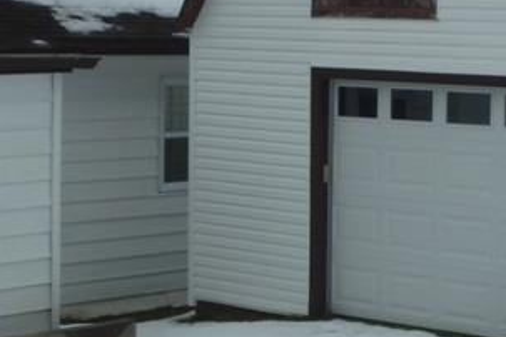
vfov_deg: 11.1
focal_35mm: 123
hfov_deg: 16.5
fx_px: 1729
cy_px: 115
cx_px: 399
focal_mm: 6.3
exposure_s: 1/200
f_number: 4.5
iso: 80
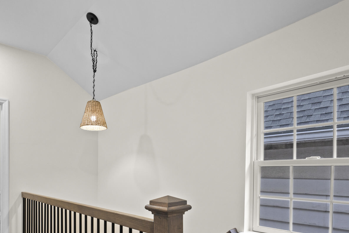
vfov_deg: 44.8
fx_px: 271
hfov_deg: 64.9
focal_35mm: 28
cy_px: 175
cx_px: 141
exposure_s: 1/4
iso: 400
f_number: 8
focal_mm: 12
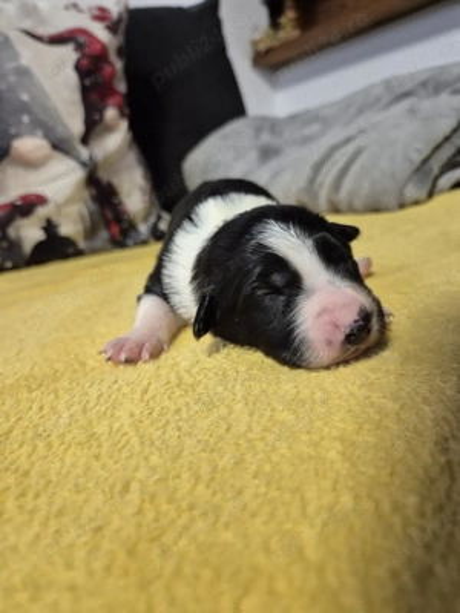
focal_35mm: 23
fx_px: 408
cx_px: 230
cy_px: 306
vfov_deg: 73.9
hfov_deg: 58.9
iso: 640
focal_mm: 5.4
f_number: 1.8
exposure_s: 1/100
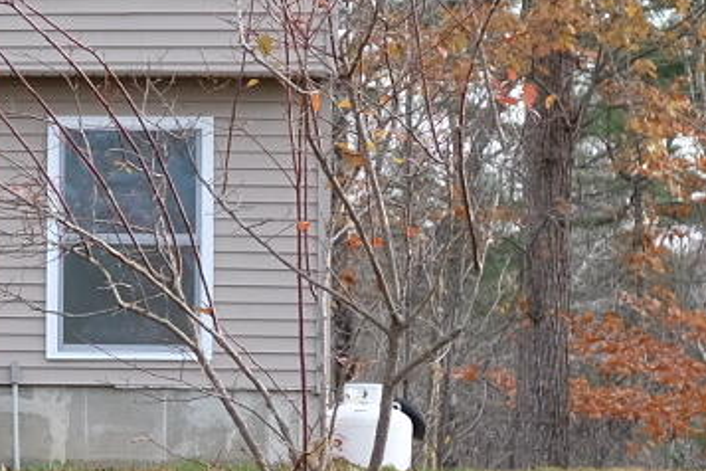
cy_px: 301
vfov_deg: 7.3
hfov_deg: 10.3
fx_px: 3706
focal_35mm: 189
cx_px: -544
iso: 320
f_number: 3.2
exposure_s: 1/500
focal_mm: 25.4
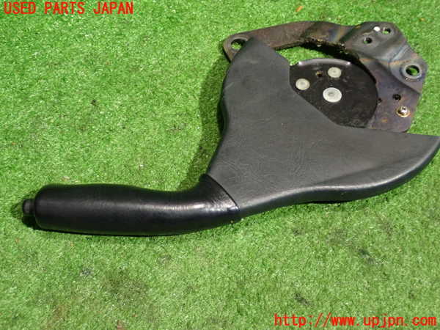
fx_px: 636
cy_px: 165
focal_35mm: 50
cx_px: 220
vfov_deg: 29.1
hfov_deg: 38.2
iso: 800
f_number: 3.2
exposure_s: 1/13
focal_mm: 9.01
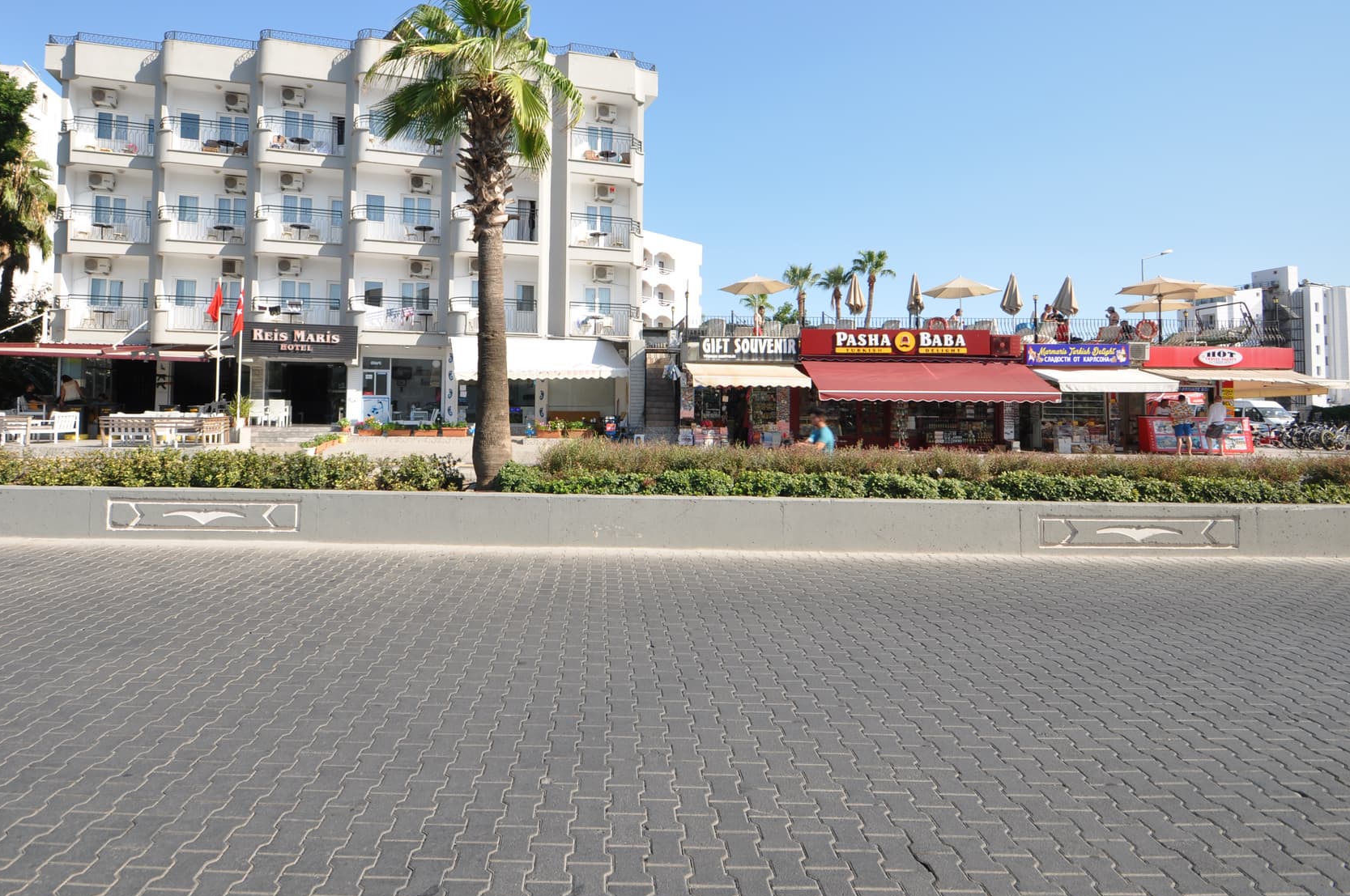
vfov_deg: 66.9
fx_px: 674
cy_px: 382
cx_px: 598
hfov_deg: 89.7
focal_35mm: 18
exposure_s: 1/320
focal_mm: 10
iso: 200
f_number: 9
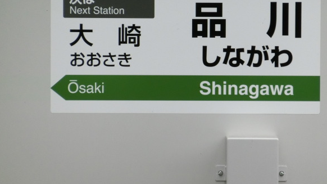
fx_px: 4672
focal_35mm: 539
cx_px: 178
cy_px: 53
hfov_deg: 4.0
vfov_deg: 2.3
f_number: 5.9
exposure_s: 1/400
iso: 800
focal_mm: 81
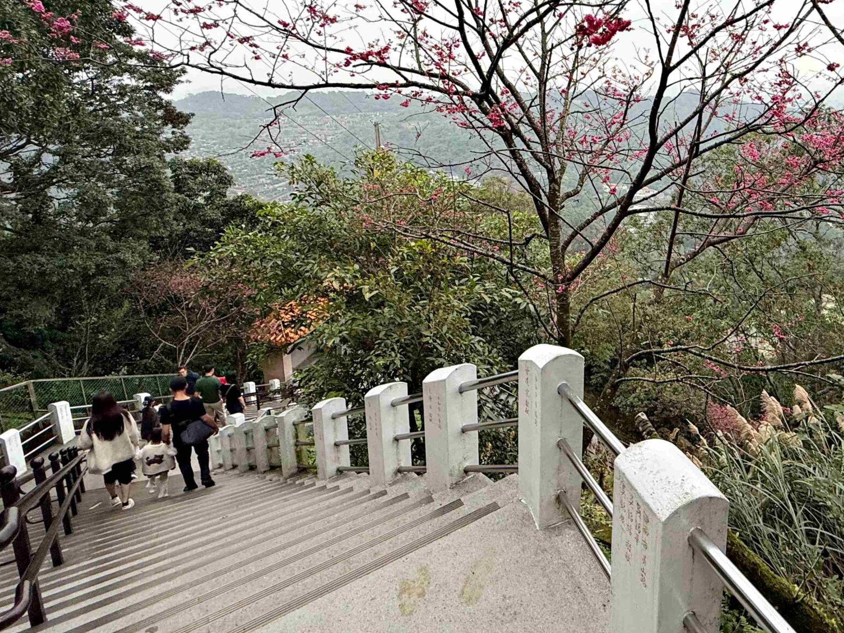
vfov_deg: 56.9
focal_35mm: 23
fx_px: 561
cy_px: 187
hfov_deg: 72.4
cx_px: 540
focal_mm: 2.22
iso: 125
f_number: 2.2
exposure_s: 1/121
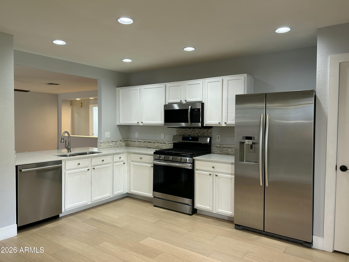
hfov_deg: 67.3
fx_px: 262
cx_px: 174
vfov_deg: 53.1
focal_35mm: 26
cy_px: 131
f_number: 1.5
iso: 125
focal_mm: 5.7
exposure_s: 1/120
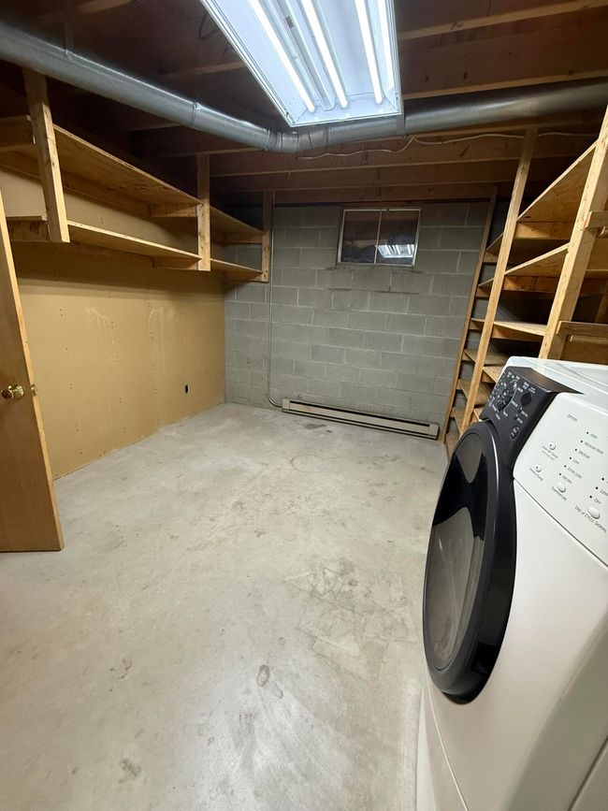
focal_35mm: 14
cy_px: 406
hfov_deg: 85.7
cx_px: 304
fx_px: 328
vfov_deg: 102.1
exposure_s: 1/60
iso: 500
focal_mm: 2.22
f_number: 2.2
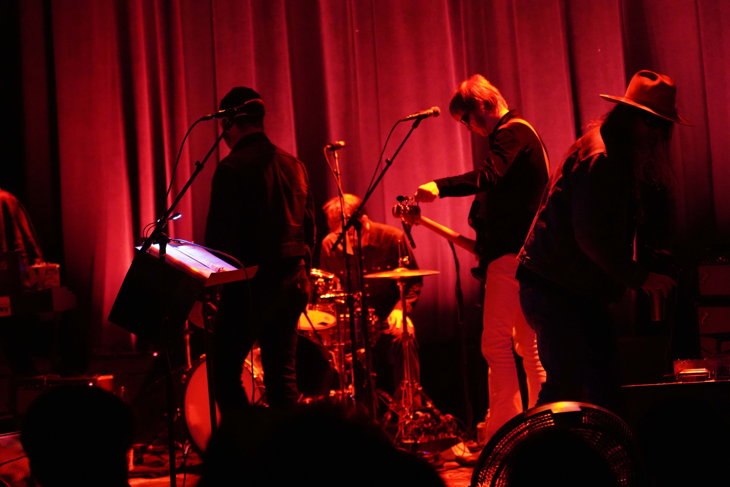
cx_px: 365
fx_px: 2129
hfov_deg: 19.5
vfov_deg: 13.0
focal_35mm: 105
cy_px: 244
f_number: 4
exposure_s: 1/60
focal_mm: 105
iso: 12800
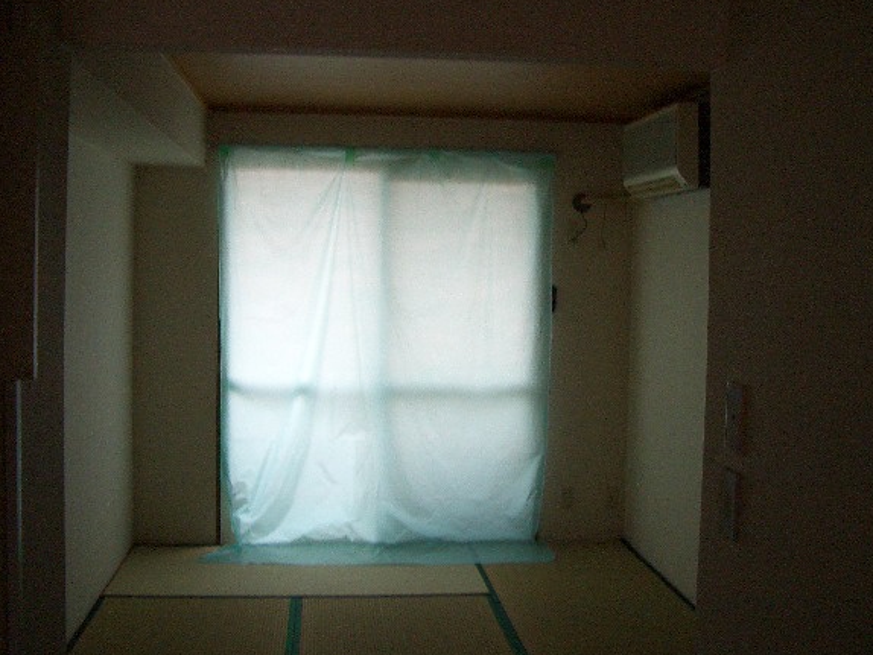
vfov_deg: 36.8
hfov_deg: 47.8
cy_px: 301
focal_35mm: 39
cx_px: 426
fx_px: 984
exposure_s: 1/80
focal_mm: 5.8
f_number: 2.6
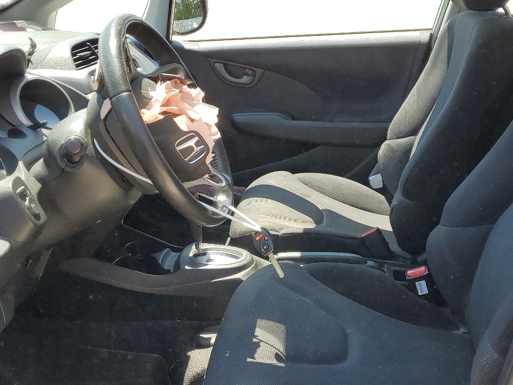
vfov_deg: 32.9
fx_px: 652
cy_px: 211
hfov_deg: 42.7
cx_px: 314
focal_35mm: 44
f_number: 1.5
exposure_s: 1/588
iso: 50
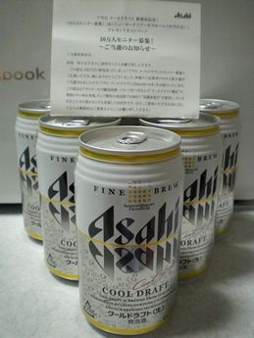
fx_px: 372
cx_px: 127
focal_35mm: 38
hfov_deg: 37.7
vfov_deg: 49.0
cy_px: 169
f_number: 3.1
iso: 800
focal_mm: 6.3
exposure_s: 1/80
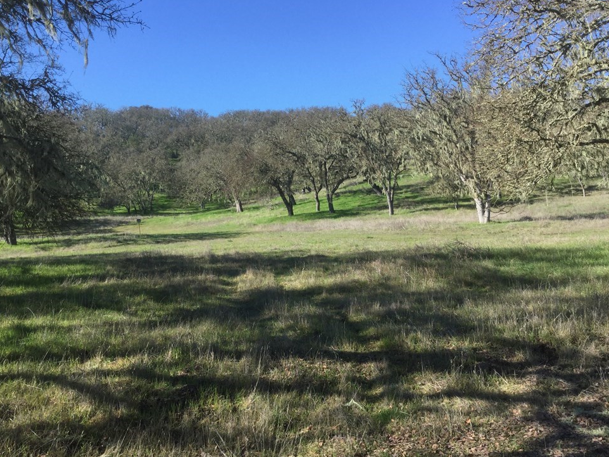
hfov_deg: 55.4
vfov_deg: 42.9
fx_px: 580
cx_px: 300
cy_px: 229
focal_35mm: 33
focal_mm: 3.3
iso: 25
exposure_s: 1/657
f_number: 2.4
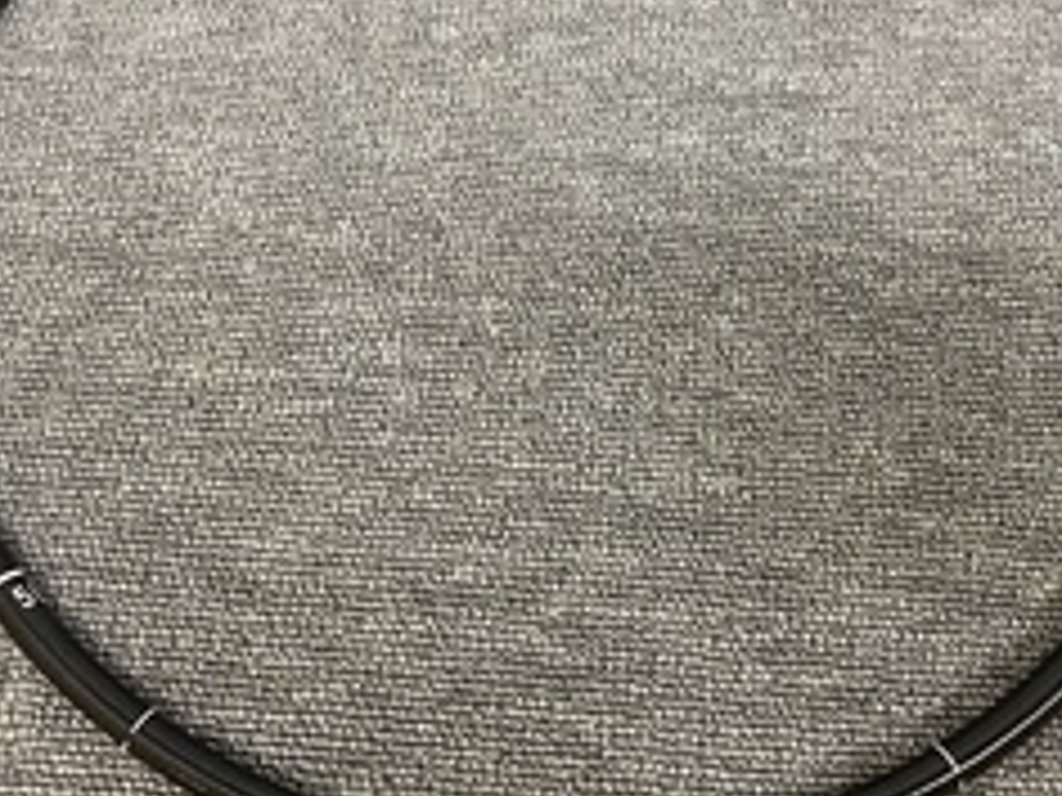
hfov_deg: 42.9
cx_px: 540
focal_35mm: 44
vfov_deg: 32.7
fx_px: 1350
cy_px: 283
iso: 250
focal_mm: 4.25
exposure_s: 1/60
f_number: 1.8
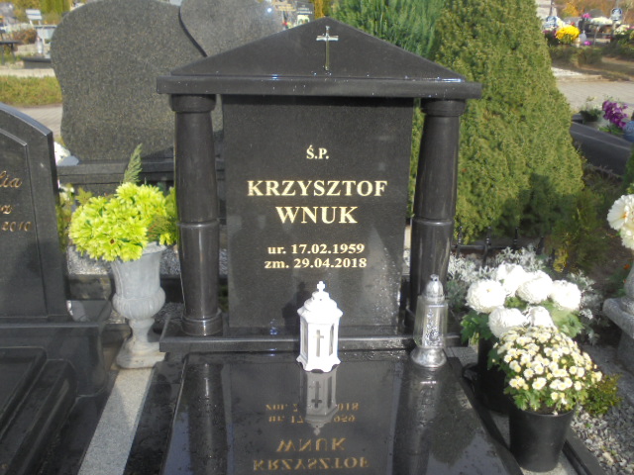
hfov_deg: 54.0
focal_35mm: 34
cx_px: 317
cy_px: 238
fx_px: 623
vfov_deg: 41.8
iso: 100
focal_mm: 6.1
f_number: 4
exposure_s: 1/400
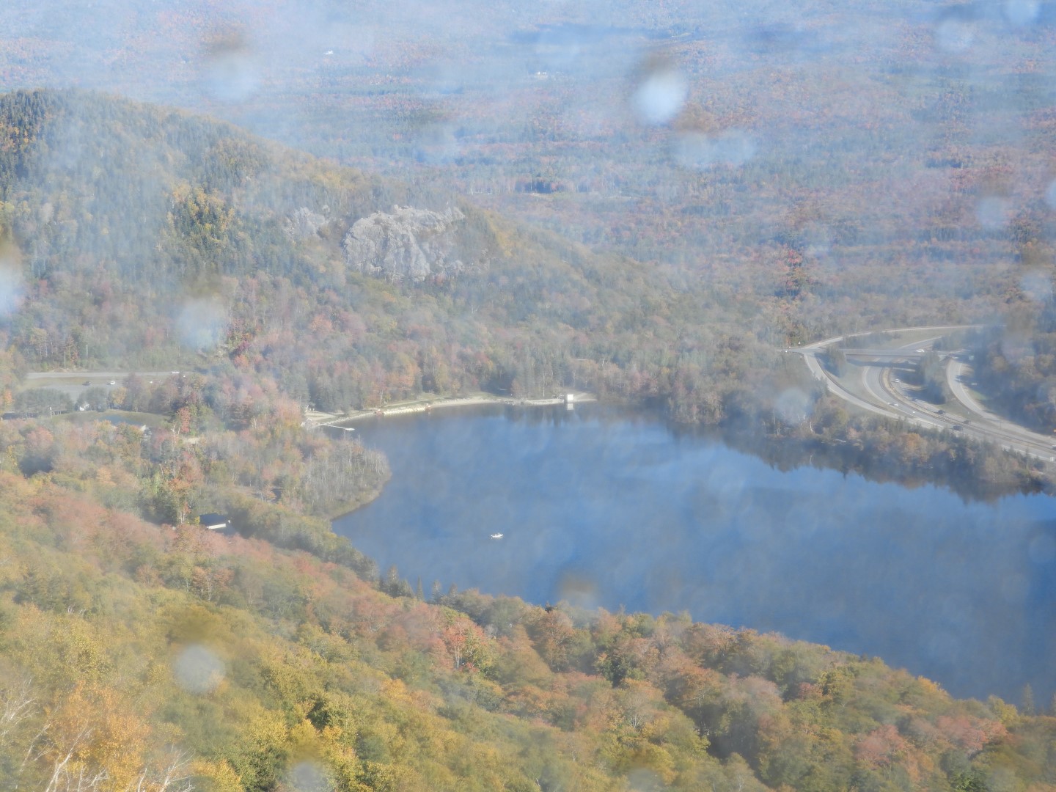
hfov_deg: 20.7
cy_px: 396
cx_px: 528
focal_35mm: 95
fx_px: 2898
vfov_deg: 15.6
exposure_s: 1/250
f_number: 4.8
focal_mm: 17
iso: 100
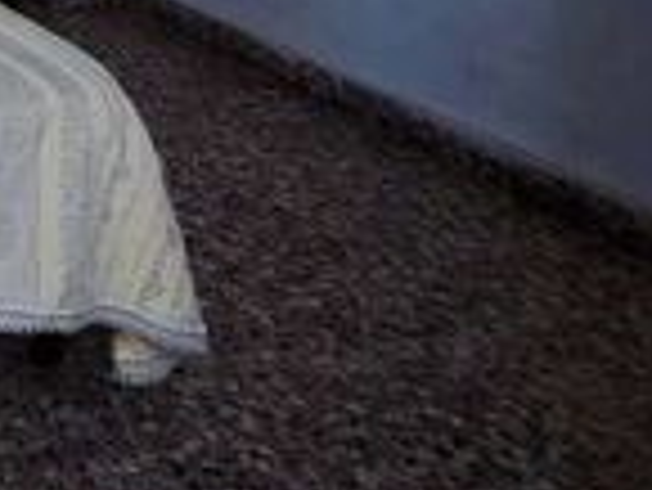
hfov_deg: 20.5
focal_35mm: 63
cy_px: -423
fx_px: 1188
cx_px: -551
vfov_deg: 18.0
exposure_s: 1/8.33
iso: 1000
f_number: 2.2
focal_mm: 2.2
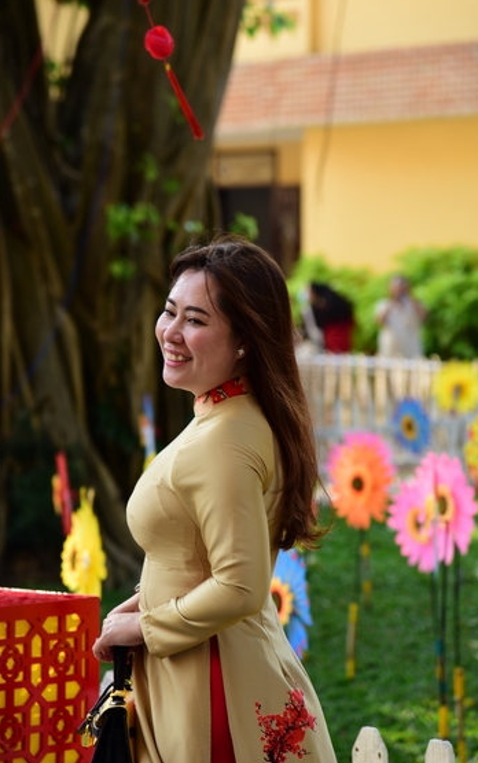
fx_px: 2978
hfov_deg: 9.2
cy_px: 362
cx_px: 224
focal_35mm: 143
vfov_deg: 14.6
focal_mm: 120
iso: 100
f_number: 4.5
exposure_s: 1/125
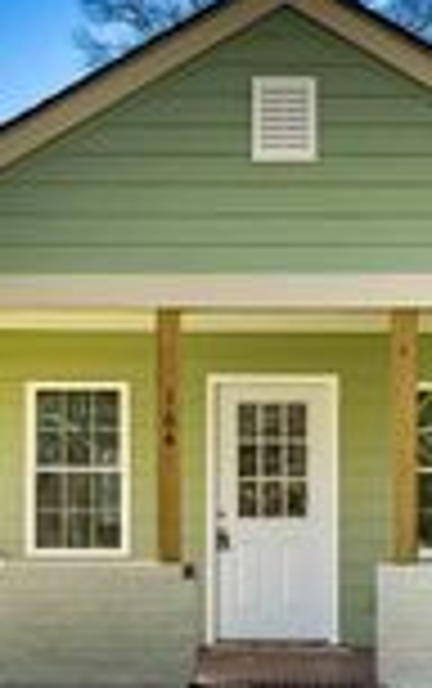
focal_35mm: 80
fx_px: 1503
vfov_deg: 25.8
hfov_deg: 16.1
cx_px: 405
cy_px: 362
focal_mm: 24
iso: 100
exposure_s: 1/2000
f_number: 4.5
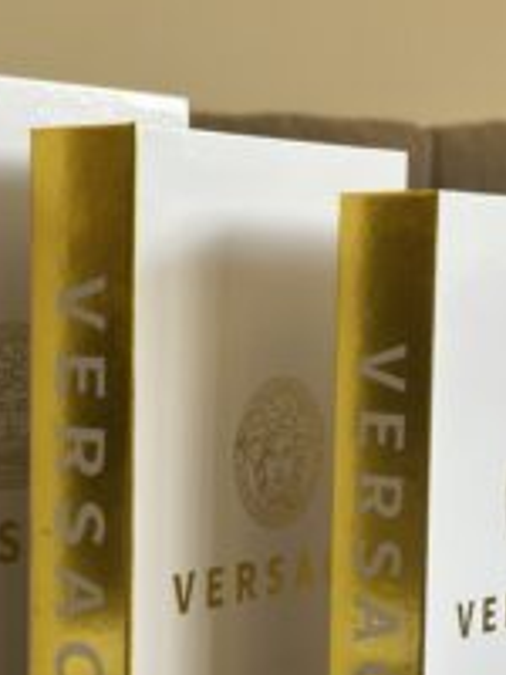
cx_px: 182
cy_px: 486
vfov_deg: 20.3
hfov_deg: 15.4
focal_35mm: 96
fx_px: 1871
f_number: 1.78
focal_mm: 6.86
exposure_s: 1/100
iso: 64
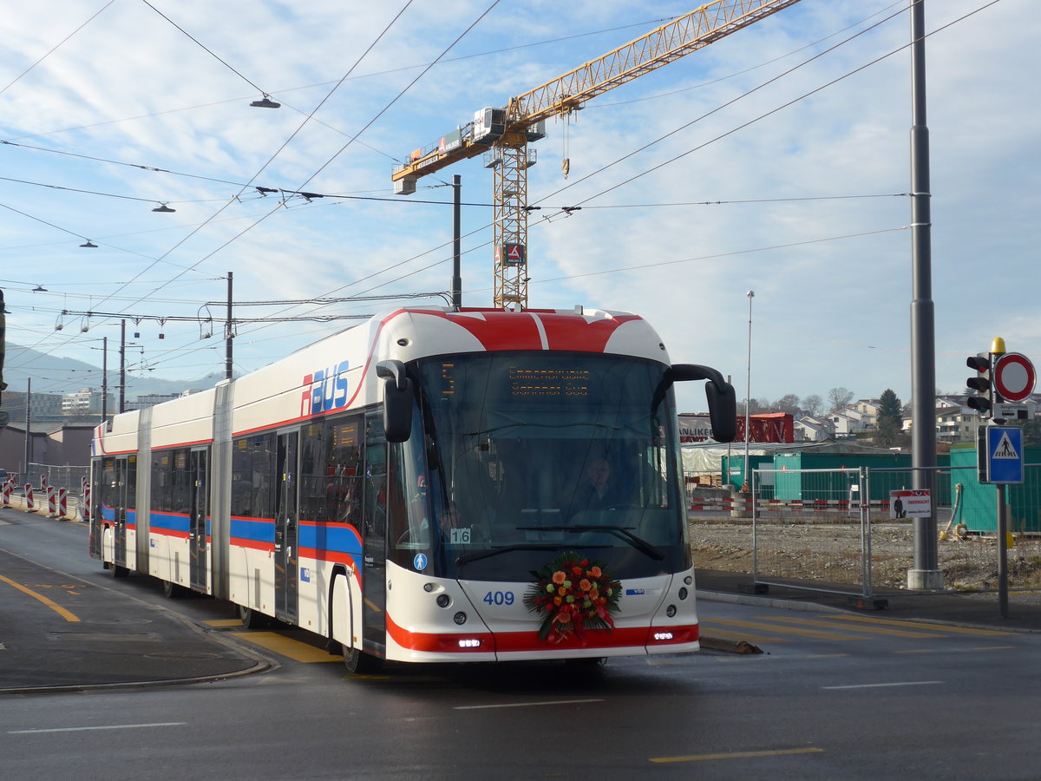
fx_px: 1774
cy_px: 390
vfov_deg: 24.8
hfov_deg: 32.7
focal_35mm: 59
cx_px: 520
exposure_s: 1/800
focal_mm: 12
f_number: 3.5
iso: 80
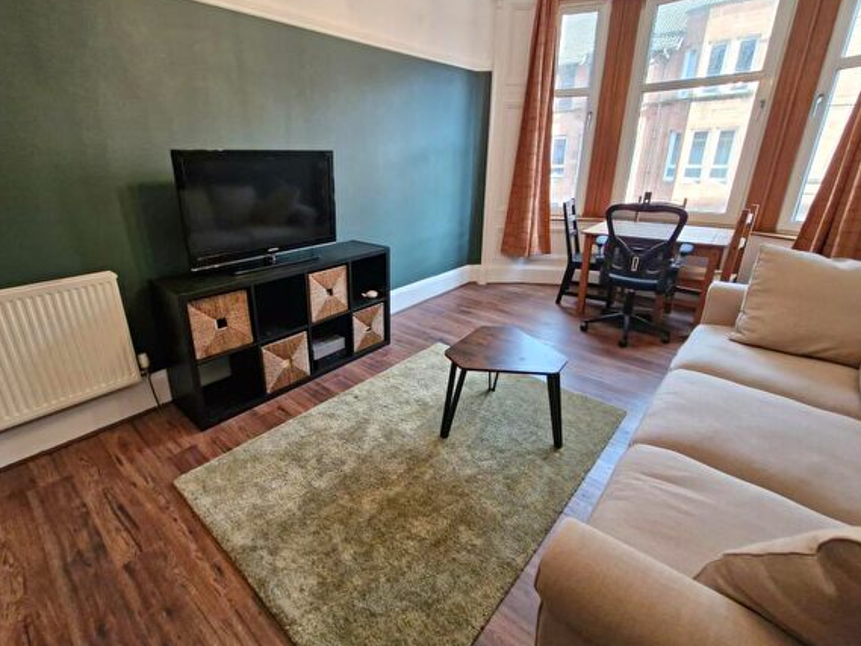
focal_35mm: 16
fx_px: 398
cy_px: 305
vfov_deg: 78.1
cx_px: 393
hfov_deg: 94.3
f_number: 2.2
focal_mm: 1.74
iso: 400
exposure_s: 1/50
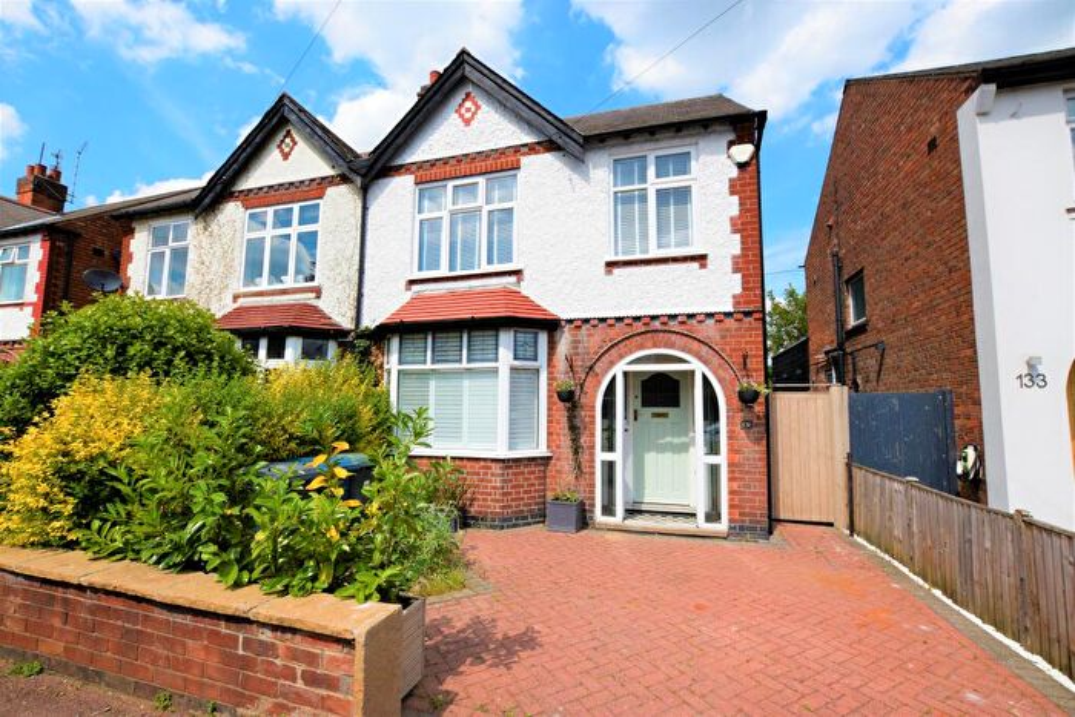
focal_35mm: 15
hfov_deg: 100.4
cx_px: 538
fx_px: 448
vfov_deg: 77.4
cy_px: 358
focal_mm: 10
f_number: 10
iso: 200
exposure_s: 1/400
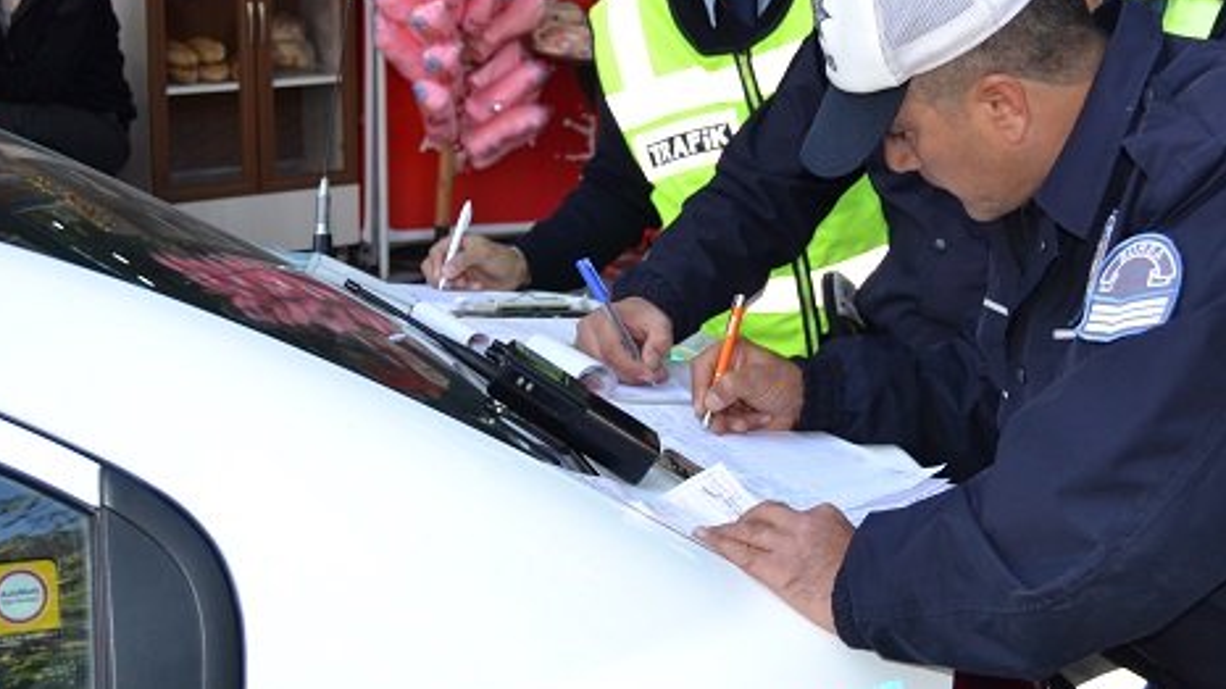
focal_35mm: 56
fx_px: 1820
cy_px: 151
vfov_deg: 21.2
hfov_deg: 37.1
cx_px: 710
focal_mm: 24
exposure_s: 1/125
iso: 160
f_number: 4
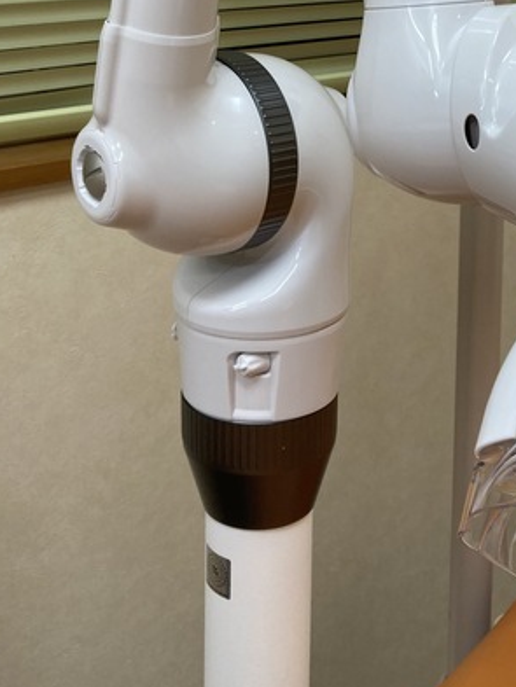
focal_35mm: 57
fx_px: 1132
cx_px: 394
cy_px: 28
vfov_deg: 31.6
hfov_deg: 25.3
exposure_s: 1/60
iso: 50
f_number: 1.8
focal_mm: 3.99
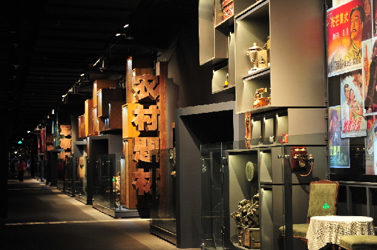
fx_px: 732
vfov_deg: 19.4
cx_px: 188
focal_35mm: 70
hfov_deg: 28.9
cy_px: 125
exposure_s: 1/10
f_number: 2.8
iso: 640
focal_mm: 70
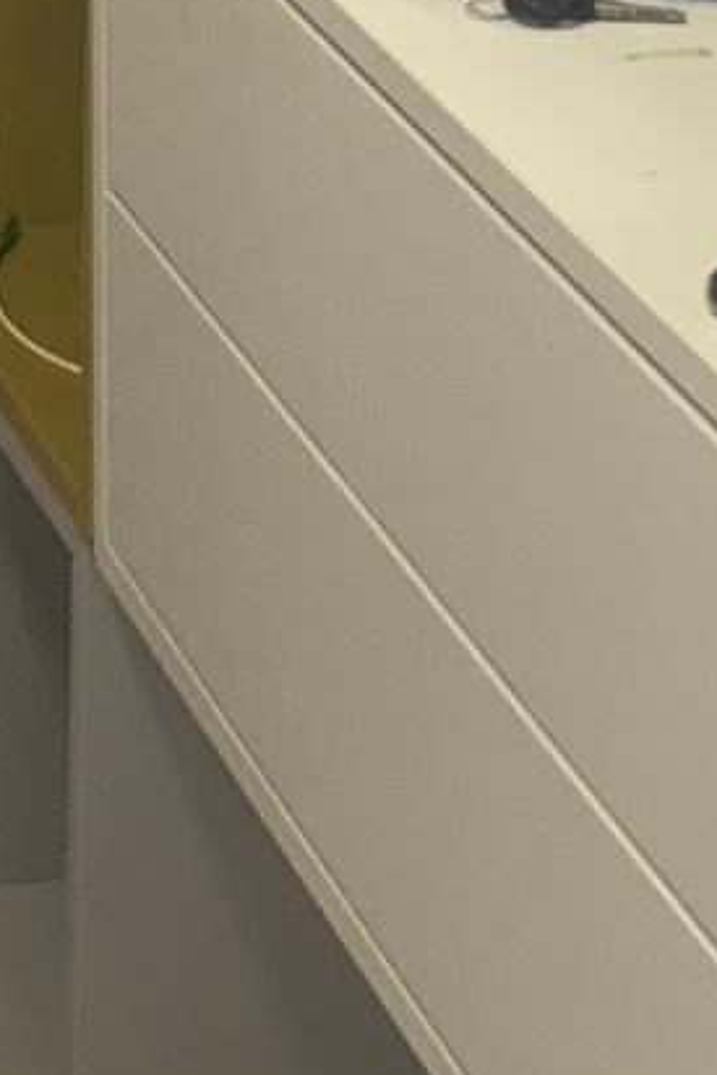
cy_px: -603
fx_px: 5014
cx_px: -94
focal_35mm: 168
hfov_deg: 8.1
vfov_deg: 11.6
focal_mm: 4.25
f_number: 1.8
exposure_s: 1/33
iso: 320
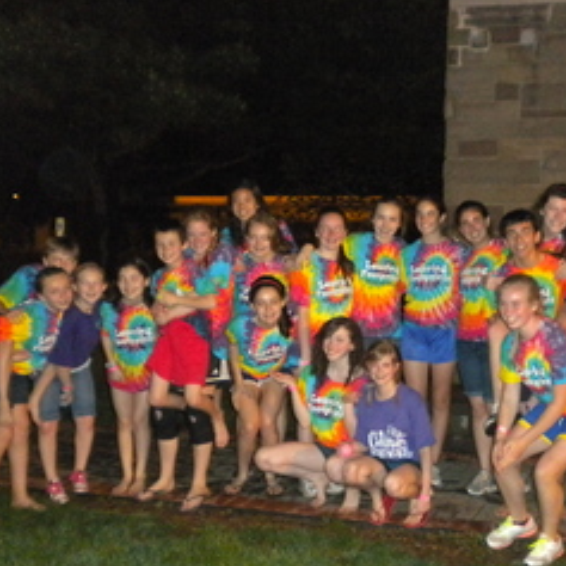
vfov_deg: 33.3
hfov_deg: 33.2
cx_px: 367
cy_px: 343
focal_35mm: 51
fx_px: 943
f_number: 3.1
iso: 800
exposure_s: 1/30
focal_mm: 6.3
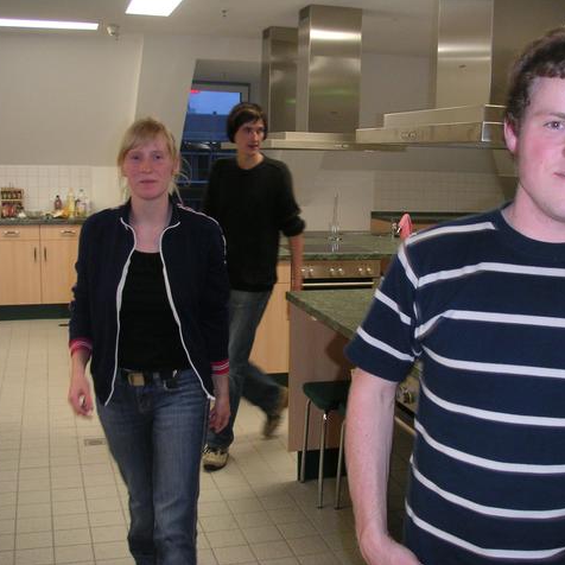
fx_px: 813
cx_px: 343
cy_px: 282
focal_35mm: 44
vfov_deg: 38.3
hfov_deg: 38.2
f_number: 2.8
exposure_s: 1/45
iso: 160
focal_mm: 5.7
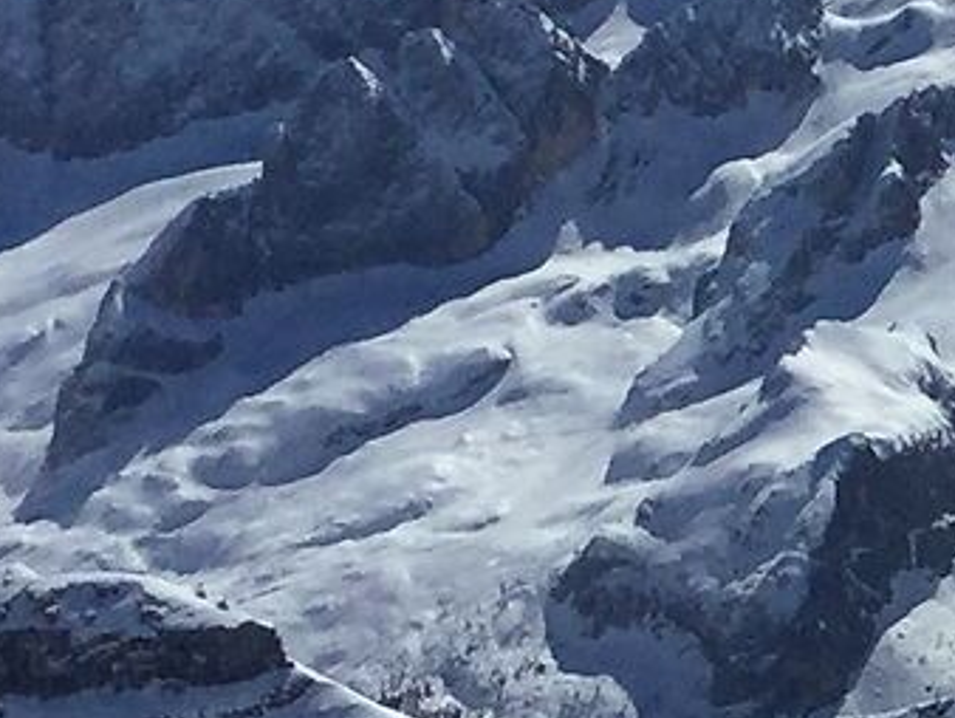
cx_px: 1653
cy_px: 693
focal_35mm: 220
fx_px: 6074
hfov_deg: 8.7
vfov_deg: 6.7
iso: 25
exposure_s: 1/6289
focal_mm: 3.3
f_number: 2.4
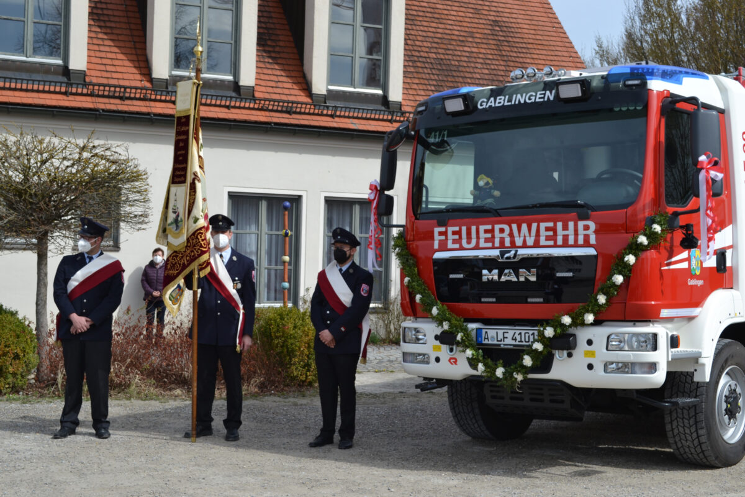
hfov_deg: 37.9
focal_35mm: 52
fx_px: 1086
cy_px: 248
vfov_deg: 25.8
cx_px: 372
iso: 100
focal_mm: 35
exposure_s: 1/200
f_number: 7.1
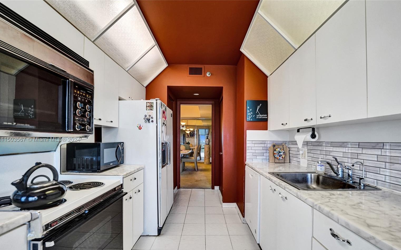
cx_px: 207
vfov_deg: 74.5
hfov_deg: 101.4
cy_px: 140
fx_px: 164
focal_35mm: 15
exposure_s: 1/400
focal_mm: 14
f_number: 4.5
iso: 1250
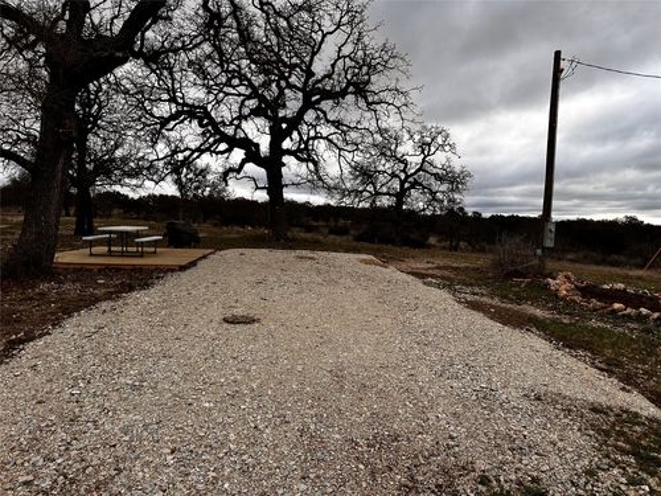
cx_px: 330
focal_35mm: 24
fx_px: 458
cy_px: 248
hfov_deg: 71.6
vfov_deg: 56.8
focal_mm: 6.86
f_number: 1.78
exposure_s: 1/756
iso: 80
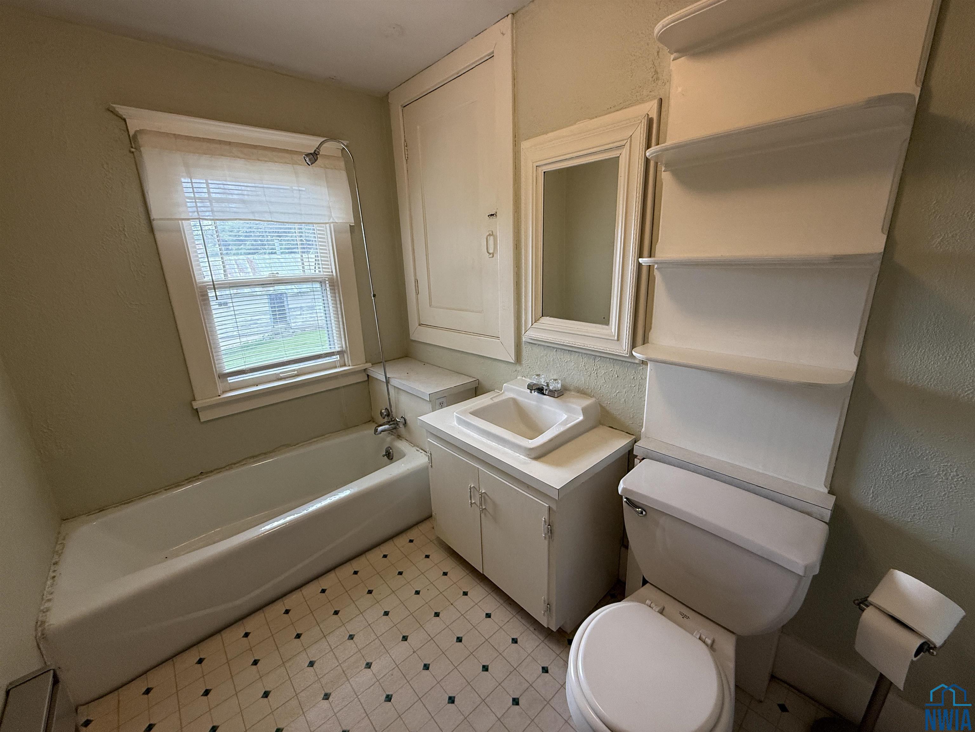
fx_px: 394
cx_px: 488
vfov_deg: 85.7
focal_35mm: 14
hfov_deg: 102.1
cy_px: 366
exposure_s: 1/120
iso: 200
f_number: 2.2
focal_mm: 2.22
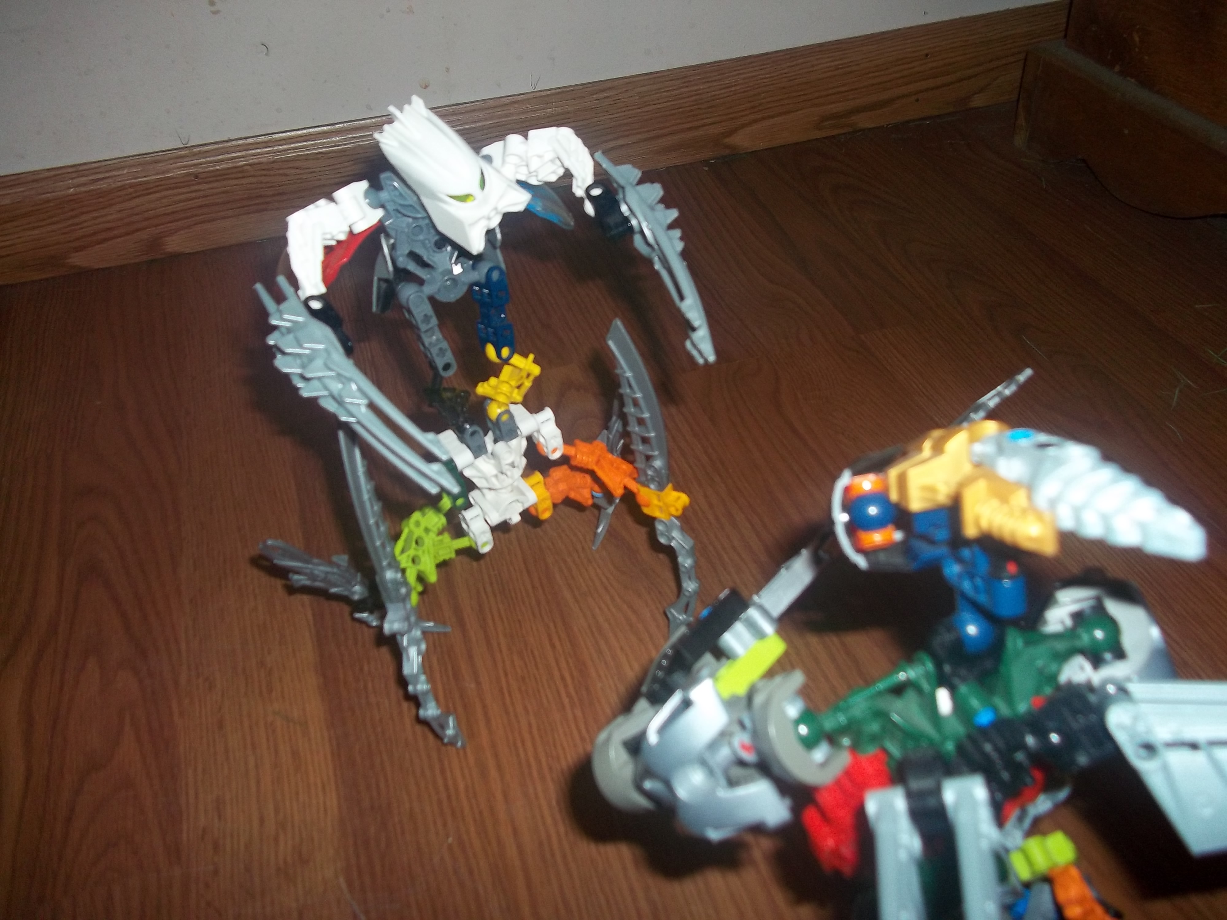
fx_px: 1134
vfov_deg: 44.2
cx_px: 614
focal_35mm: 32
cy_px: 460
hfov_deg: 56.8
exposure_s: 1/30
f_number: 2.9
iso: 80
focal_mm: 5.7
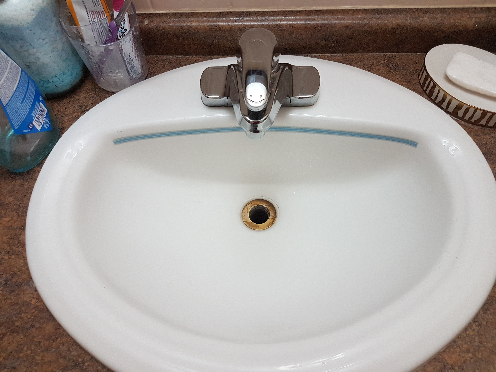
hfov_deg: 67.3
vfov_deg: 53.1
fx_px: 373
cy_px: 186
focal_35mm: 26
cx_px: 248
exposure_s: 1/60
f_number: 1.7
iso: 125
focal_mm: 4.2
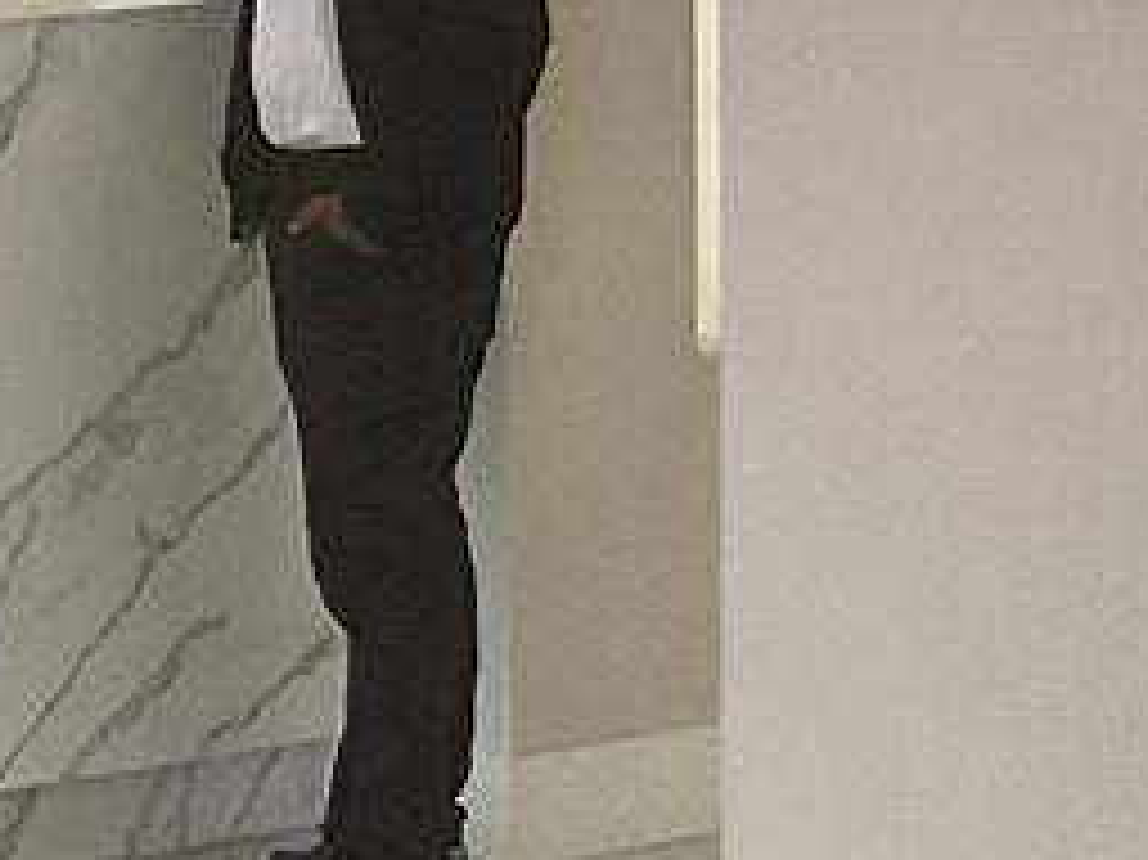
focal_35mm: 182
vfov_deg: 8.1
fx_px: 6033
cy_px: -149
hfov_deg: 9.6
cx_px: -1634
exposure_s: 1/85
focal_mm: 3
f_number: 1.8
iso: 64
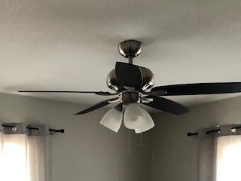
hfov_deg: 34.1
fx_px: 390
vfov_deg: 23.9
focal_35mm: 56
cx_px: 83
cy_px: 213
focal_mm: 3.99
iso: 64
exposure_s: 1/15
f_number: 1.8
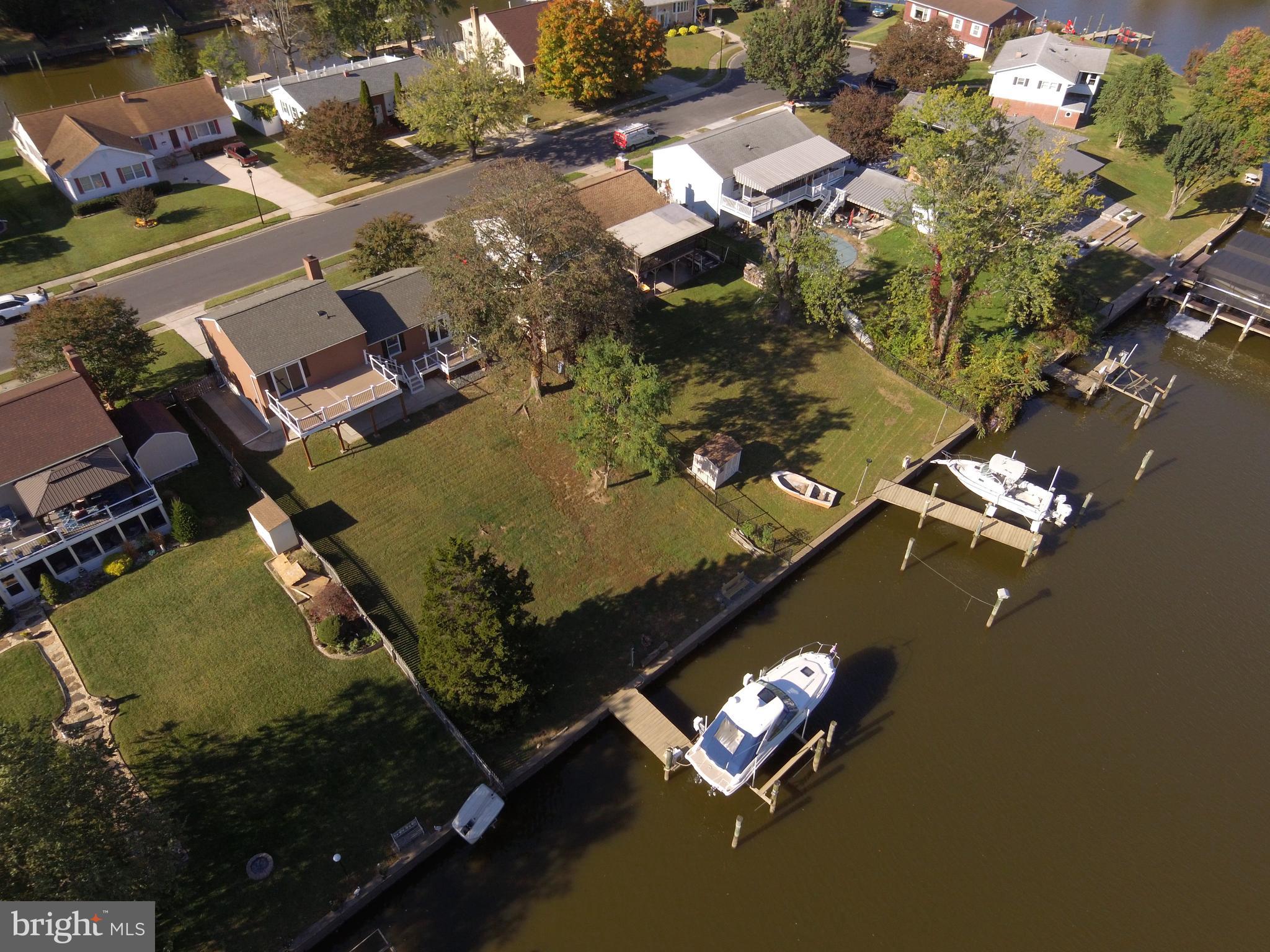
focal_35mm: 20
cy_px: 476
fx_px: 734
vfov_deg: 66.0
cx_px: 635
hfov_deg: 81.7
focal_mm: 3.61
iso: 100
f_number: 2.8
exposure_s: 1/844
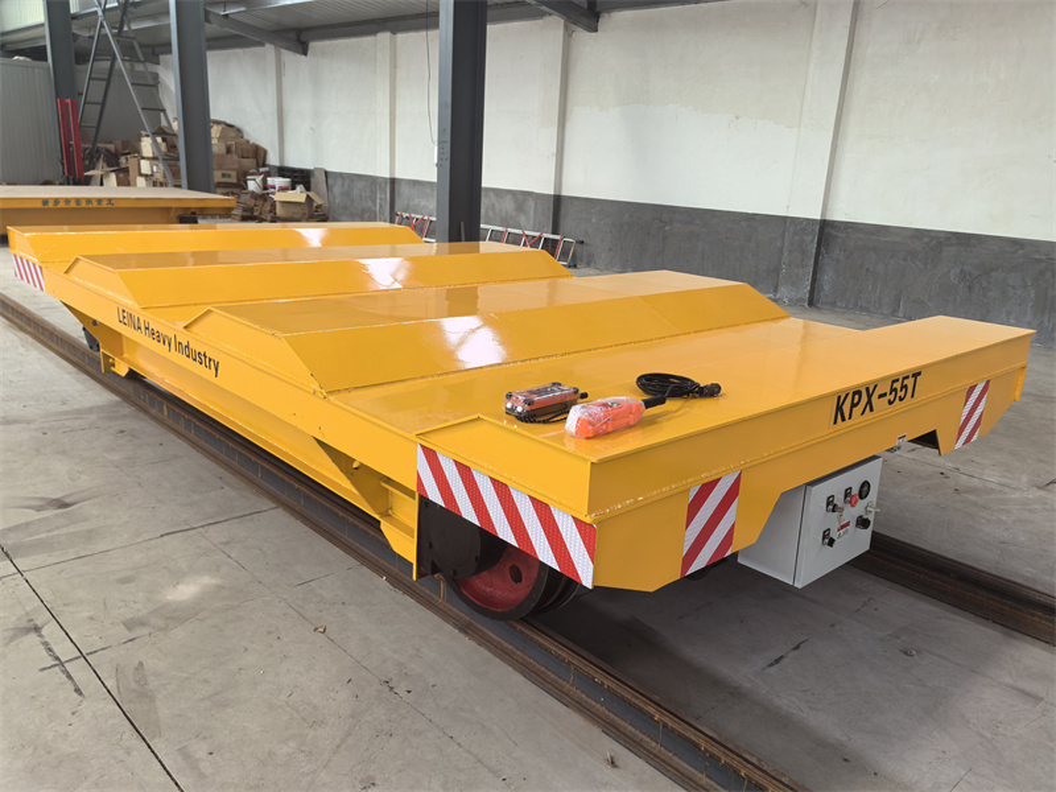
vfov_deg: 51.4
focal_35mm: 27
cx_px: 528
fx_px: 824
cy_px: 396
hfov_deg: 65.3
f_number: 2
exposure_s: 1/198
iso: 50
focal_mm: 5.75
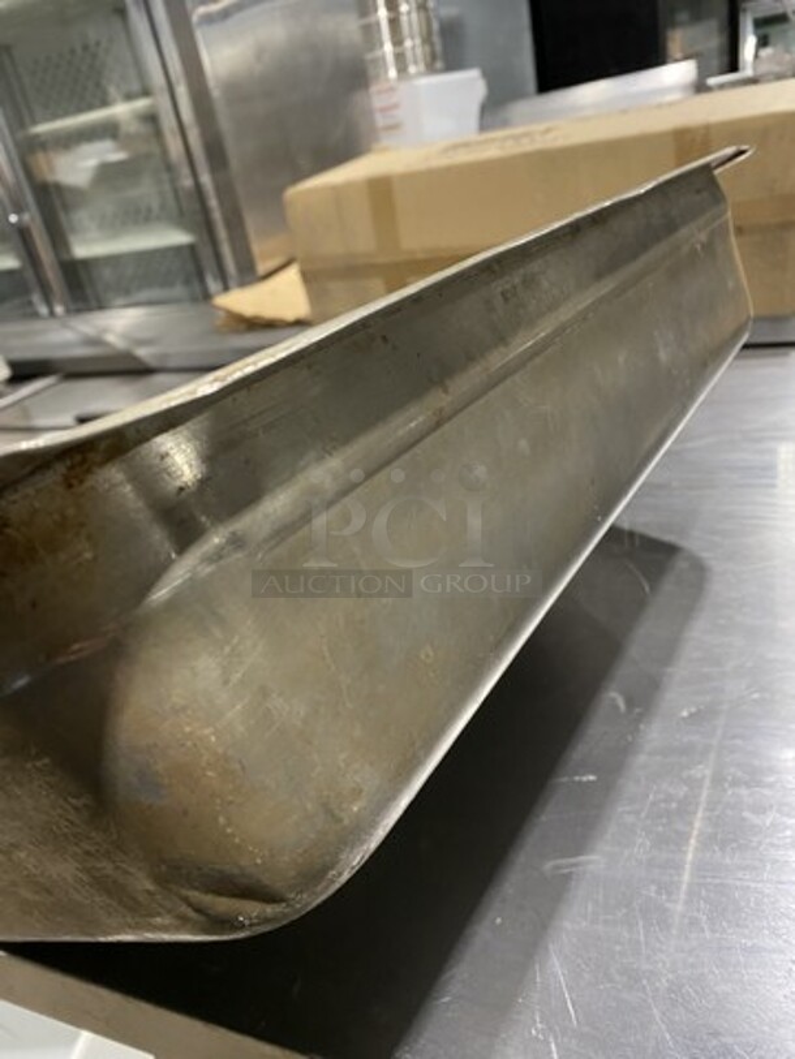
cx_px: 398
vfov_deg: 67.3
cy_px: 530
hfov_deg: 53.1
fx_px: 796
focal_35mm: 26
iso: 250
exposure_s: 1/60
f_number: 1.8
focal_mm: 4.25
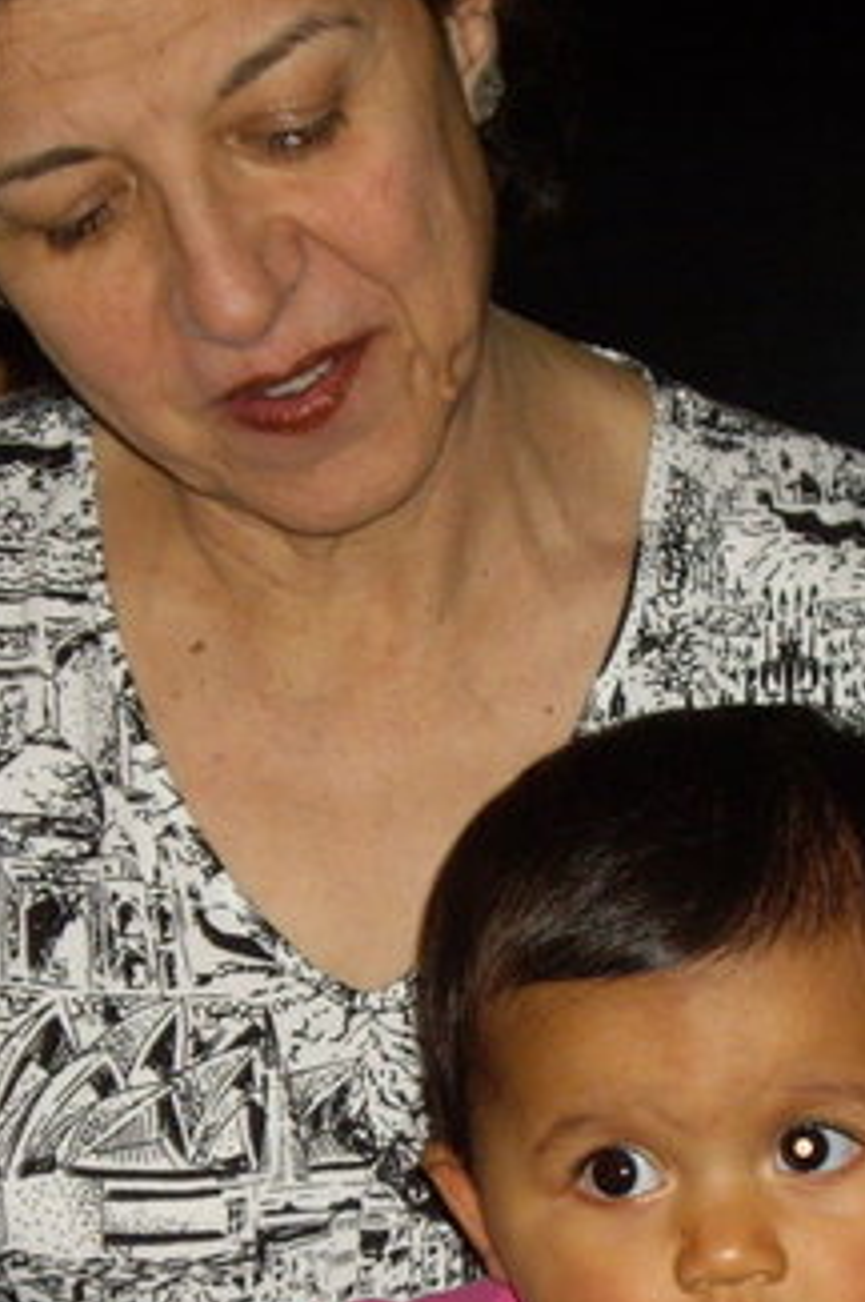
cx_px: 617
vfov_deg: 12.7
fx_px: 5851
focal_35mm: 162
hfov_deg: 8.4
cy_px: 913
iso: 200
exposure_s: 1/80
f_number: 4.1
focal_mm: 12.8
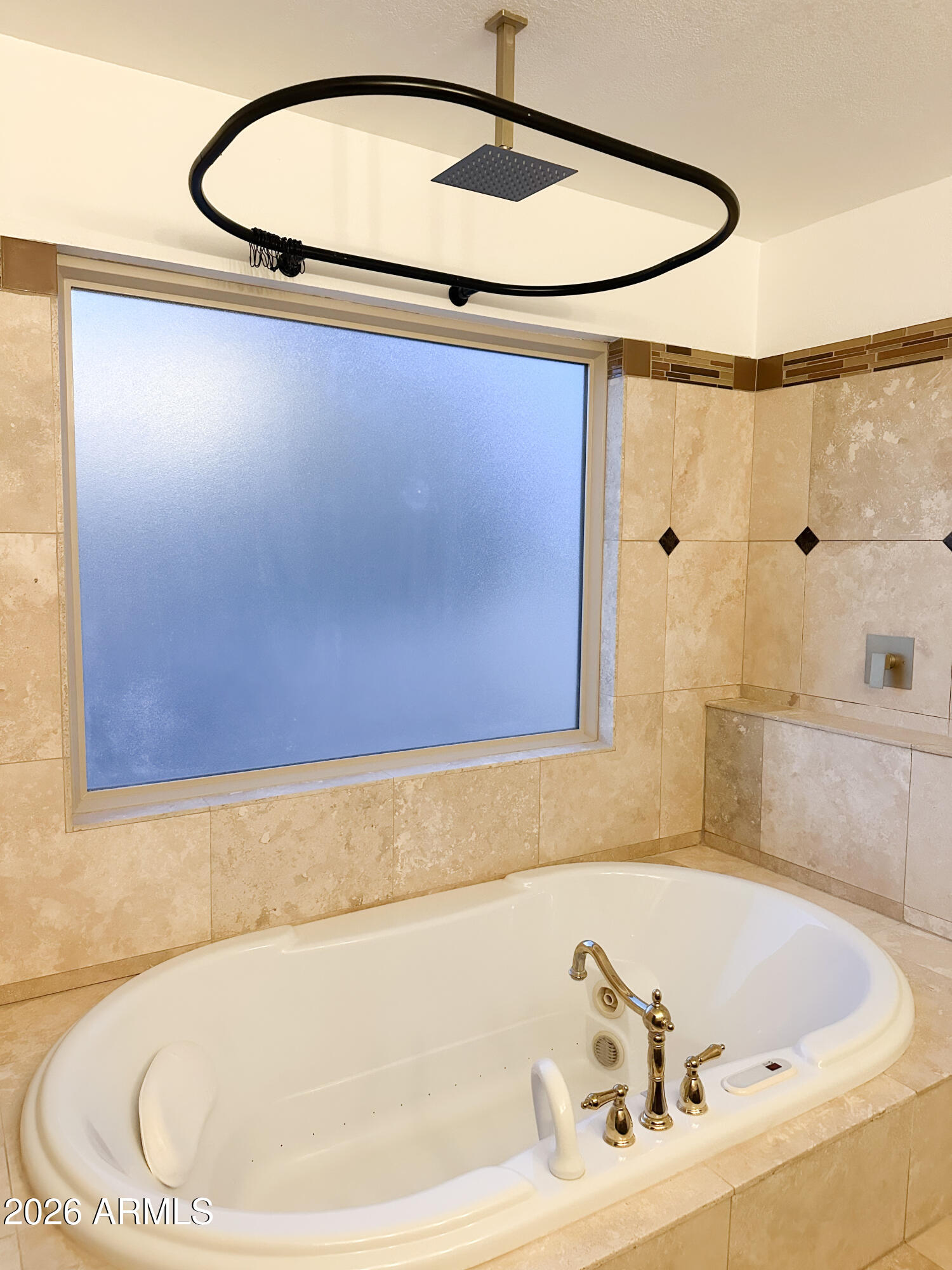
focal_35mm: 24
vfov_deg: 71.6
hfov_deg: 56.8
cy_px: 635
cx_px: 476
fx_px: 880
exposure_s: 1/60
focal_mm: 6.86
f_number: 1.8
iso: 500
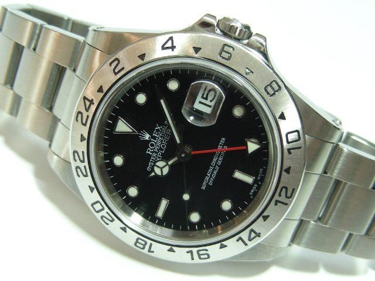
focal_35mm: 58
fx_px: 628
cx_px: 188
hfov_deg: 33.2
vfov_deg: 25.2
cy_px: 140
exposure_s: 1/25
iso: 200
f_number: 3.5
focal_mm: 9.7
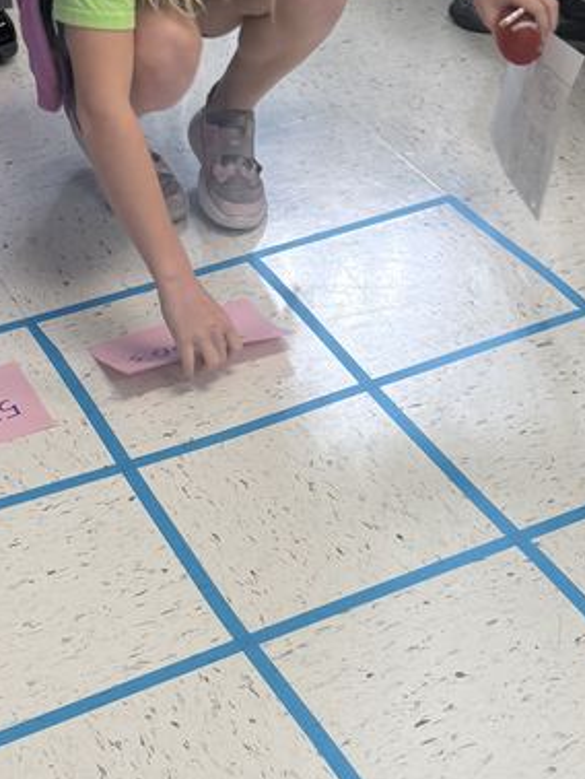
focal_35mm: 65
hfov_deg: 22.6
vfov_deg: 29.7
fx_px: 1463
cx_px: 276
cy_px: 501
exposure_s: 1/120
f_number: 1.78
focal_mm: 6.76
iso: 100
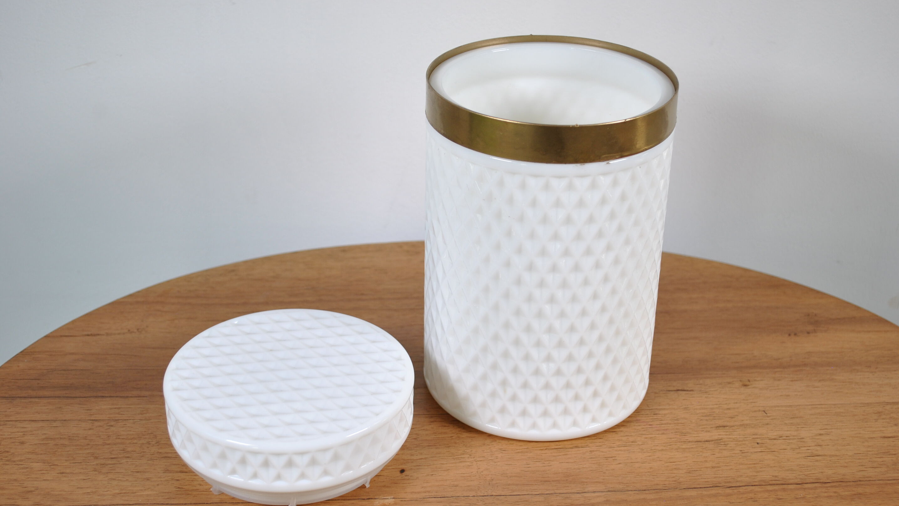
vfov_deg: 22.2
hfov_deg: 38.5
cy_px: 277
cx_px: 448
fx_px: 1287
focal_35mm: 54
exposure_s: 1/160
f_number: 5.6
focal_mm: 34
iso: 200
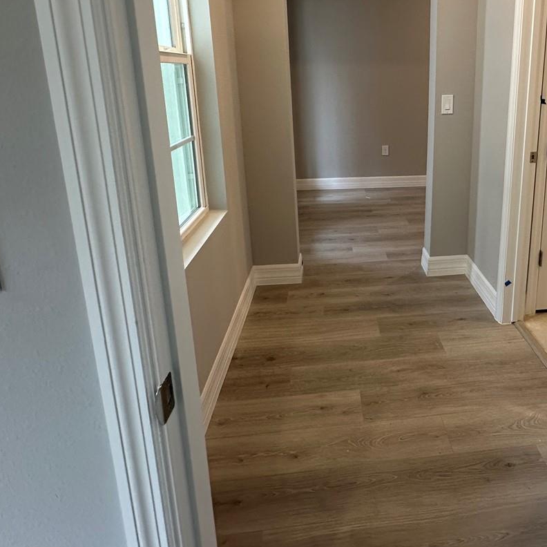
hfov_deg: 60.8
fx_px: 447
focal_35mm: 25
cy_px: 176
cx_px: 381
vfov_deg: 61.2
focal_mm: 2.22
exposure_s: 1/120
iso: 200
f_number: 2.2
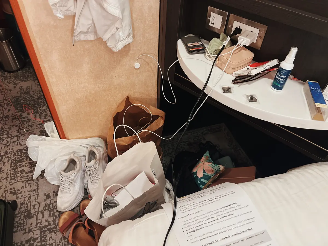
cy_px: 123
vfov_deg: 53.1
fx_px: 246
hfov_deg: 67.3
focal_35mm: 26
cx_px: 164
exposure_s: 1/40
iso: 400
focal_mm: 5.7
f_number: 1.5
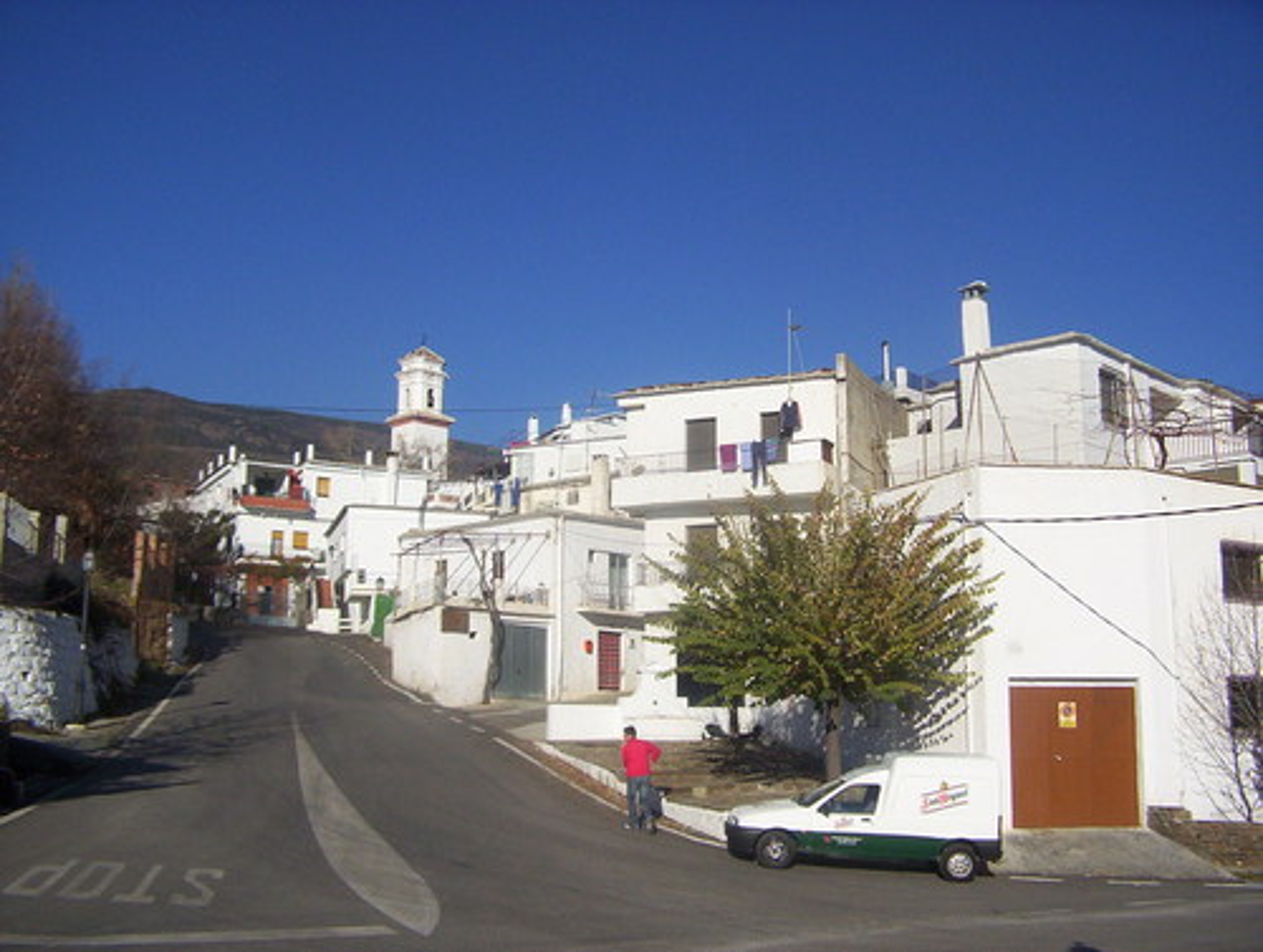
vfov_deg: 36.9
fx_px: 1426
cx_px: 632
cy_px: 476
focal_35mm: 39
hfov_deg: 47.8
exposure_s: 1/3195
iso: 100
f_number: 3.84
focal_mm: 5.26
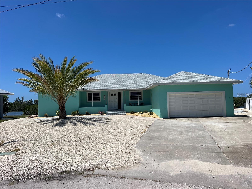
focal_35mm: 26
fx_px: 189
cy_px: 94
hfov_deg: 67.3
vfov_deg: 53.1
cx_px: 126
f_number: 1.5
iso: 50
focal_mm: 5.7
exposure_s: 1/8696
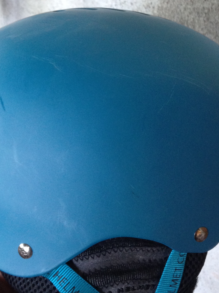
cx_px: 130
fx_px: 506
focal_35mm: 60
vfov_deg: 32.1
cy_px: 119
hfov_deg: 24.4
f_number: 2.4
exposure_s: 1/20
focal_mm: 4.12
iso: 160
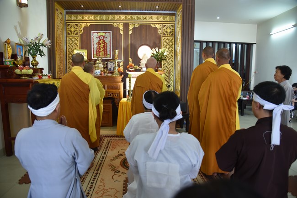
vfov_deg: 53.2
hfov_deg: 73.7
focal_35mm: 24
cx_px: 148
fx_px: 198
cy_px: 99
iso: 1100
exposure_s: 1/60
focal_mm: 24
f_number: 4
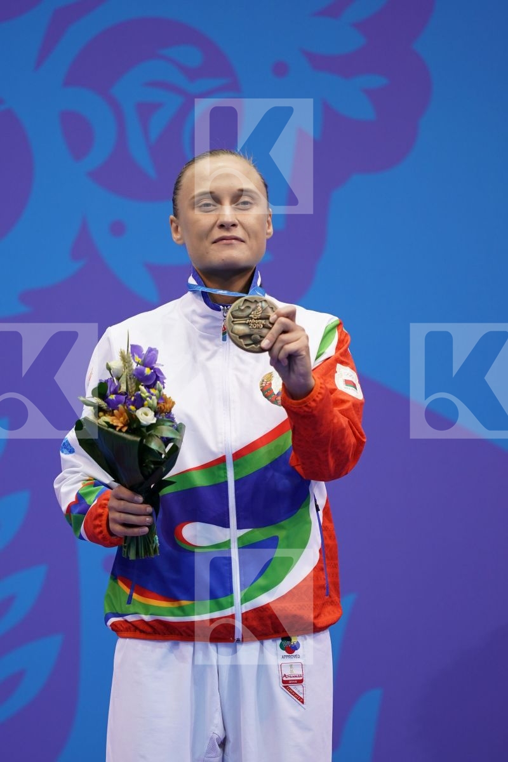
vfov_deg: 3.4
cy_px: 381
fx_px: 12699
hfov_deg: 2.3
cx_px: 254
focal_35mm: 600
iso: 640
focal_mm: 400
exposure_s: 1/500
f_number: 2.8
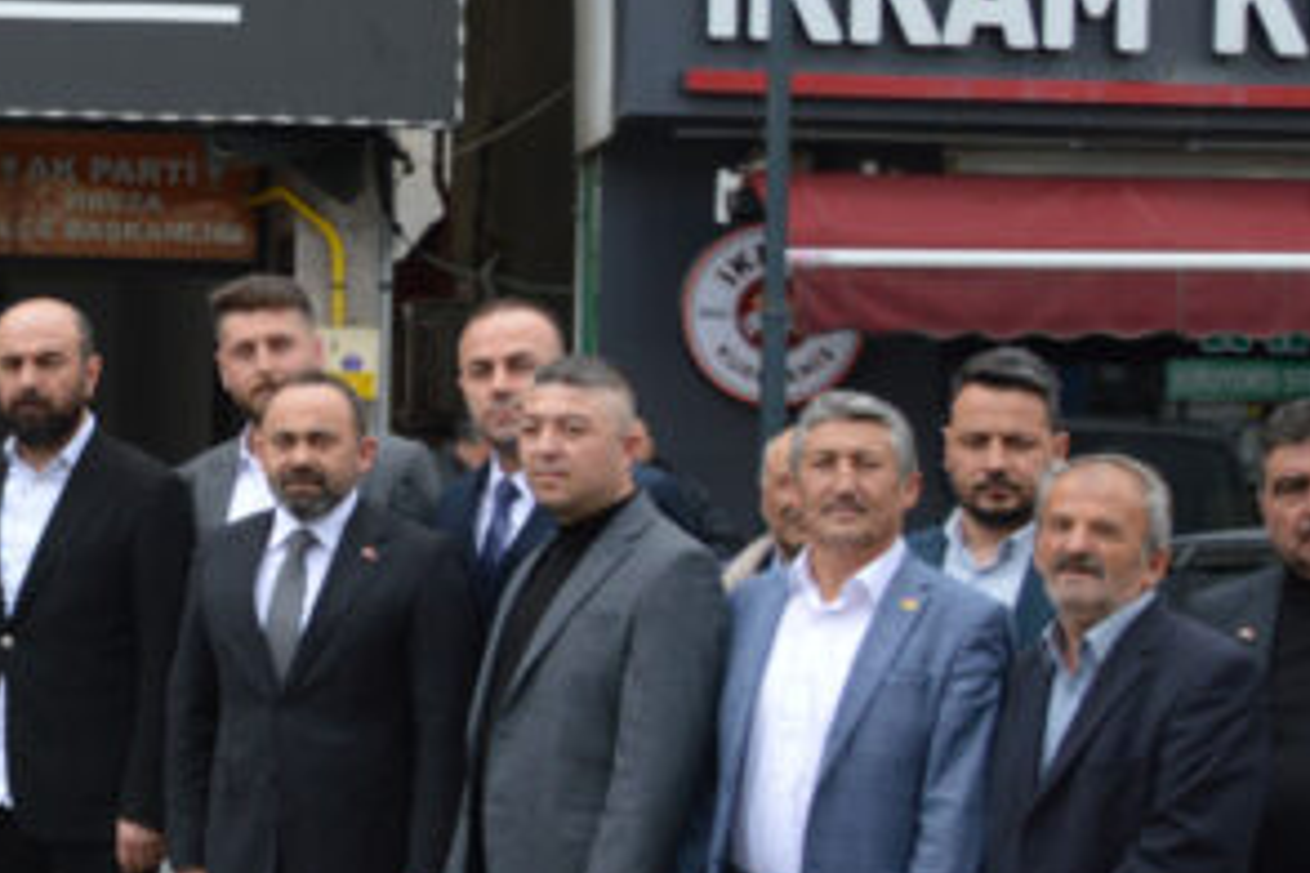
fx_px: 3420
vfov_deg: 14.5
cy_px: 497
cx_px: -606
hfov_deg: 19.2
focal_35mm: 94
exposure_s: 1/125
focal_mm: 18
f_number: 5.6
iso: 180
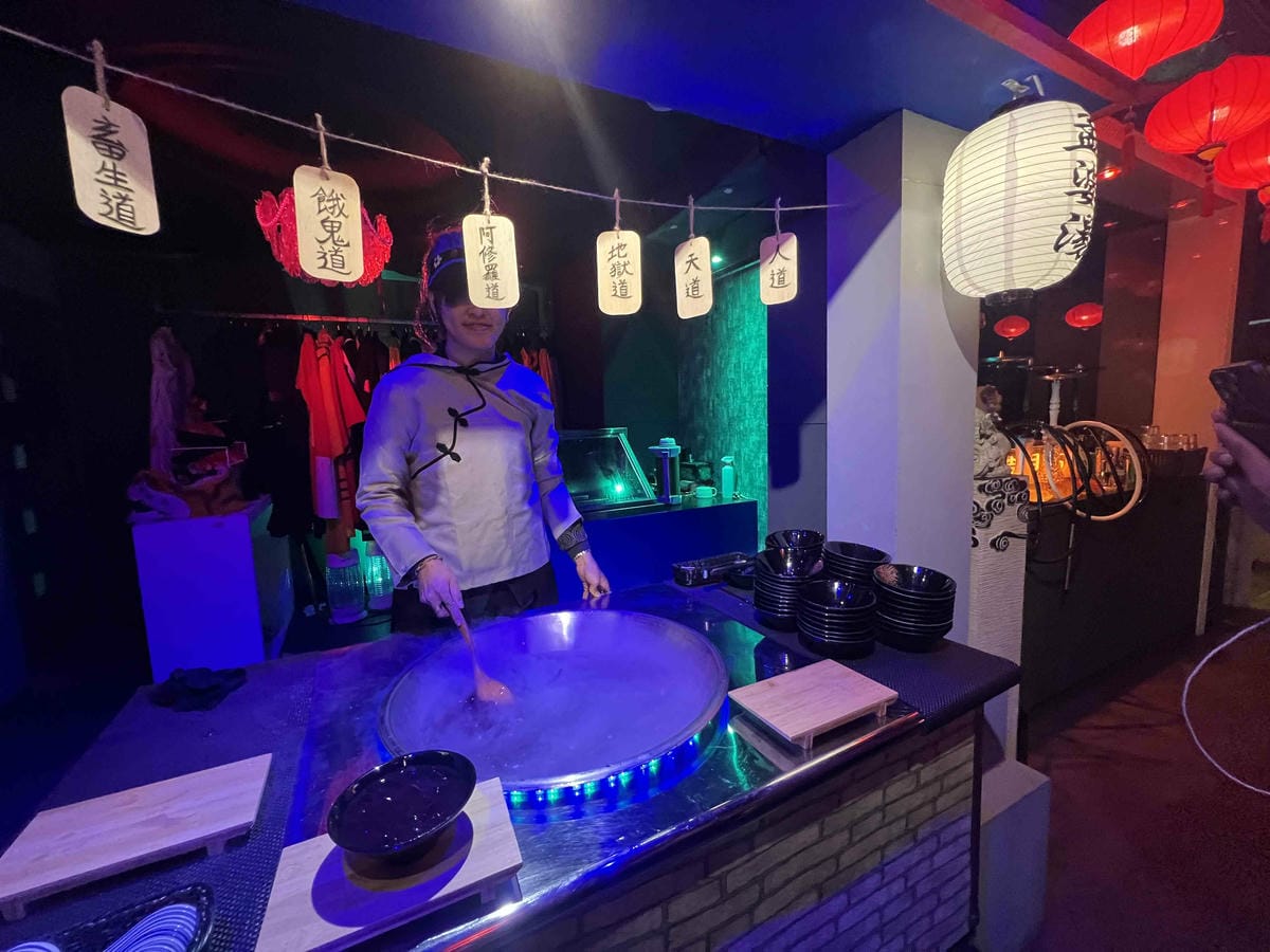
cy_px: 476
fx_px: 477
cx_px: 635
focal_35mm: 13
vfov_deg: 89.9
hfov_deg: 106.2
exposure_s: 1/60
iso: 640
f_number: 1.8
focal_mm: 1.57
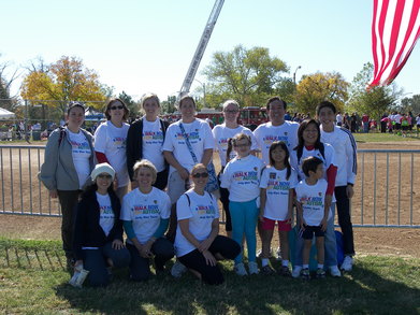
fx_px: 643
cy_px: 158
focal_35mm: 53
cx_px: 210
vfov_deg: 27.5
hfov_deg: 36.2
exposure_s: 1/400
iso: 50
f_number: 3.6
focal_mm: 11.1
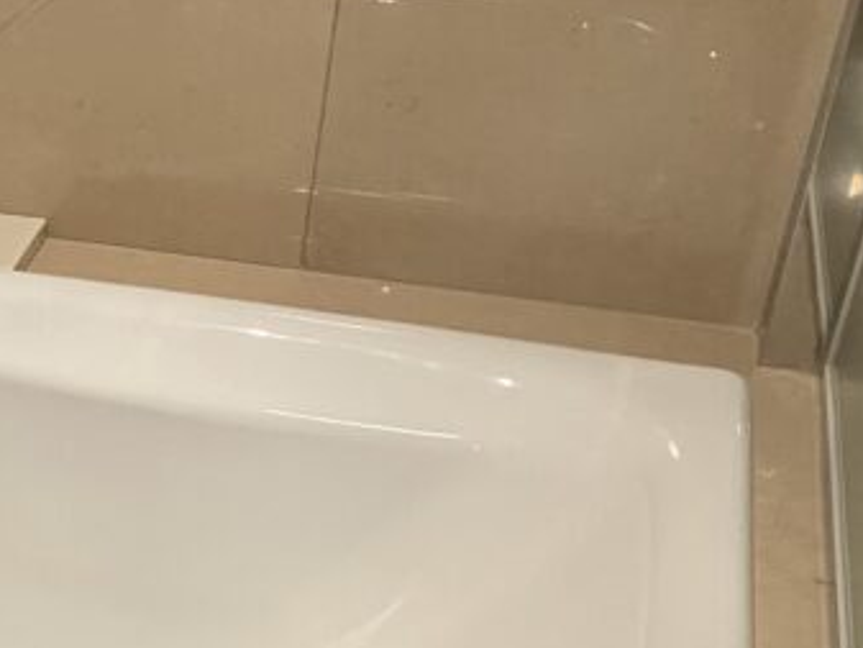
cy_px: 666
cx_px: -294
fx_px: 2120
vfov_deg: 17.0
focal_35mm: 85
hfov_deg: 20.7
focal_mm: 3.99
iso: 200
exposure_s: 1/50
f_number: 1.8
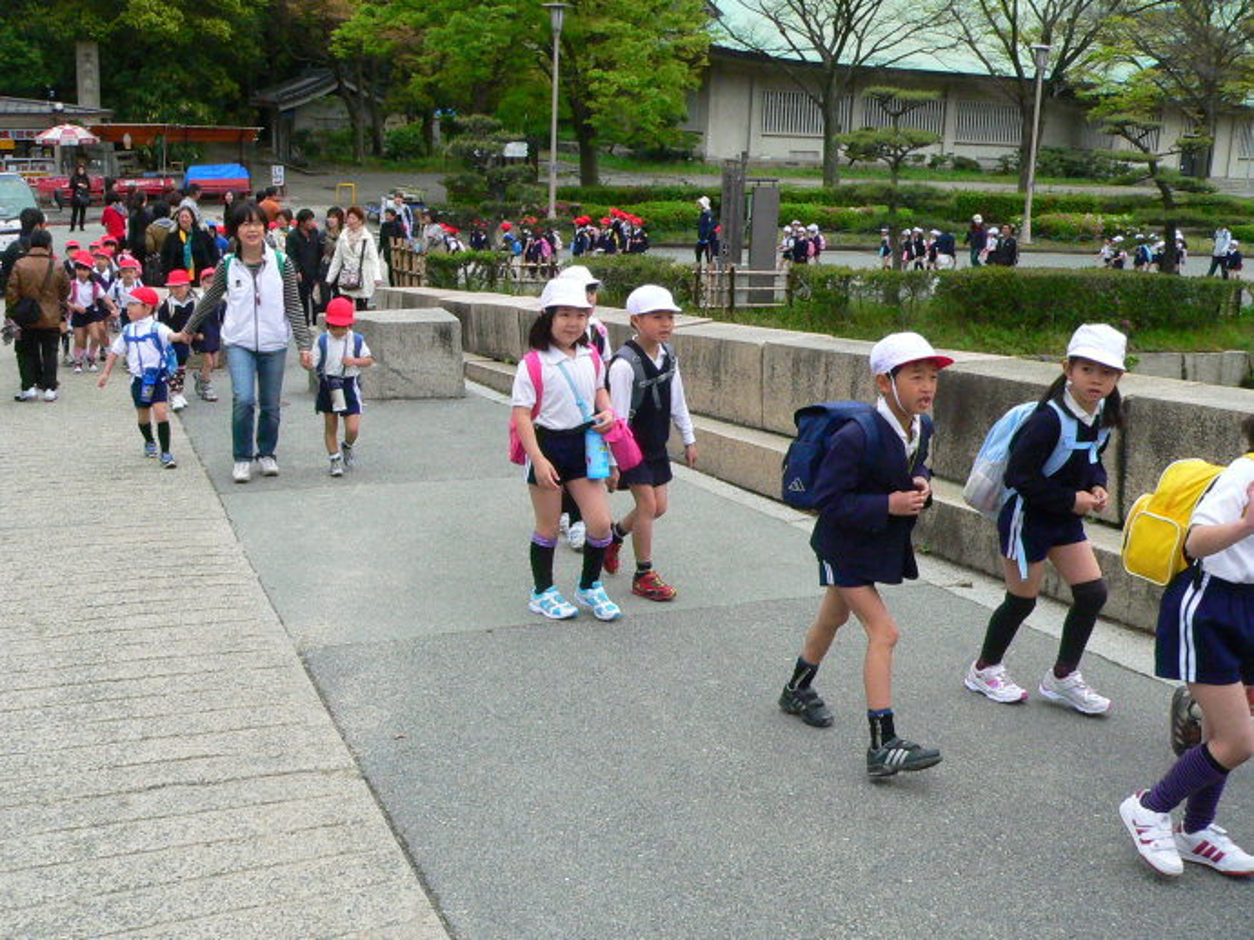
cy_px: 470
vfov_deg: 39.6
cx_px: 627
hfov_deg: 51.4
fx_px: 1304
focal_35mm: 36
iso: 400
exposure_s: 1/800
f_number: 5.6
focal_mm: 6
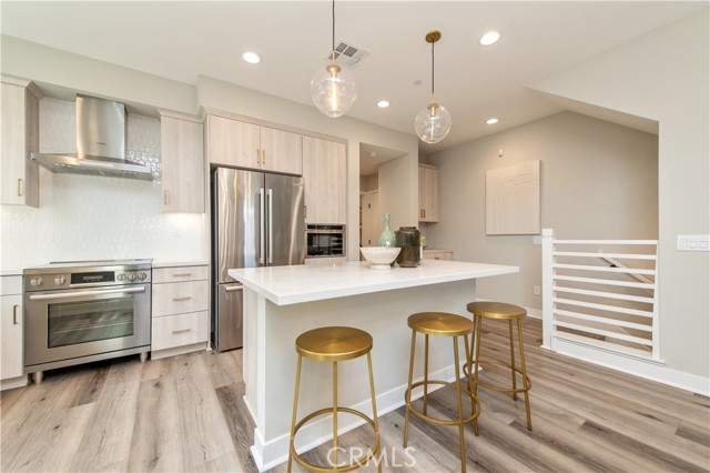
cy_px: 236
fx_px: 276
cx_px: 355
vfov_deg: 81.1
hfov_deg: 104.3
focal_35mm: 14
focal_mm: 14
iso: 200
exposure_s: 1/60
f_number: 4
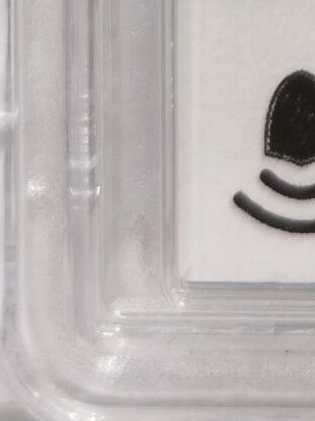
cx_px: 669
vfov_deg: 8.0
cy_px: -458
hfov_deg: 6.1
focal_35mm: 235
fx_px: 2854
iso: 100
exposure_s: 1/100
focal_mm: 5.56
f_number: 16
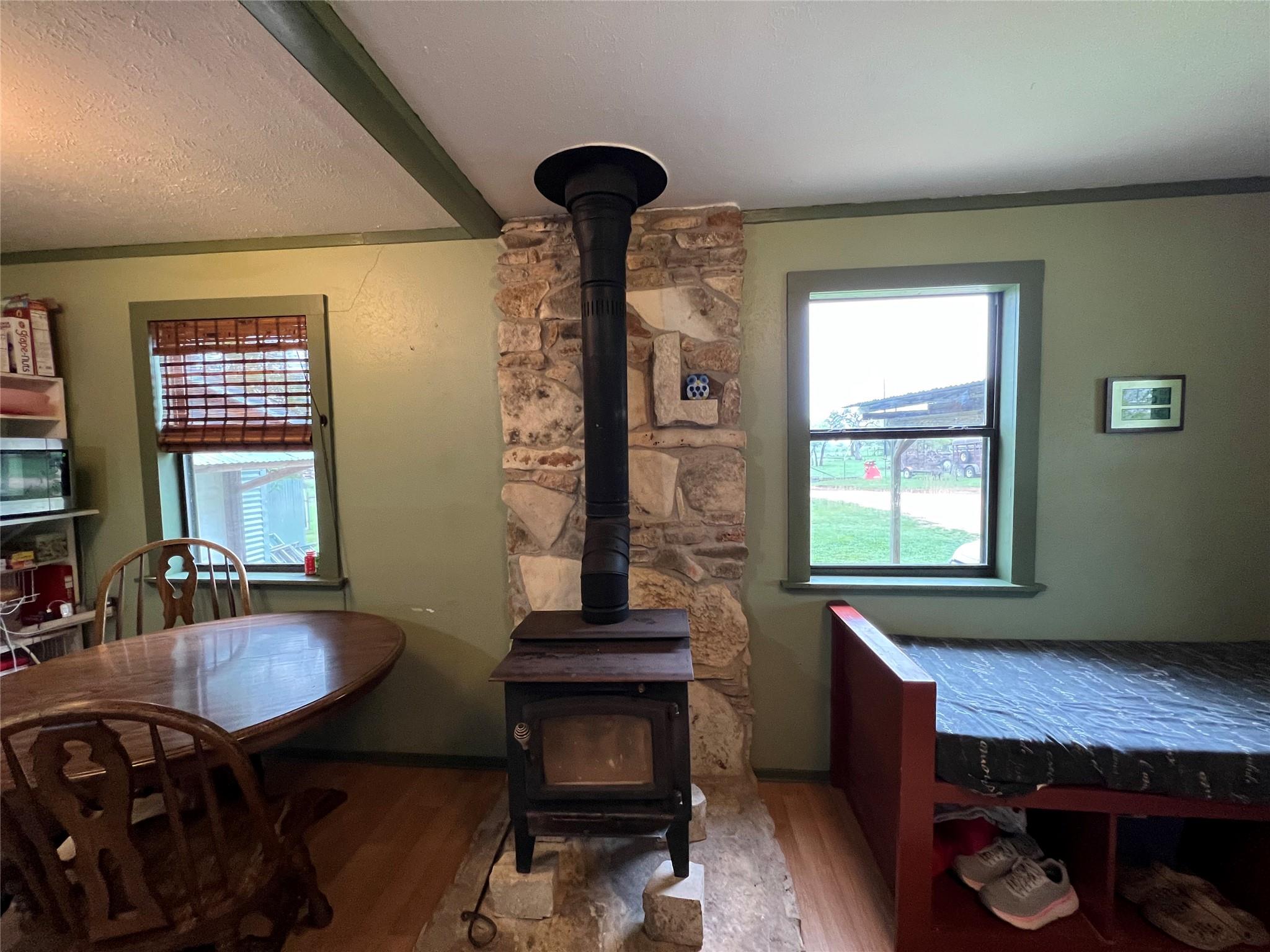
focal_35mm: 13
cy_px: 476
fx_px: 477
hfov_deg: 106.2
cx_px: 635
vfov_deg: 89.9
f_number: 1.8
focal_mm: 1.57
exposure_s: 1/60
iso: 400
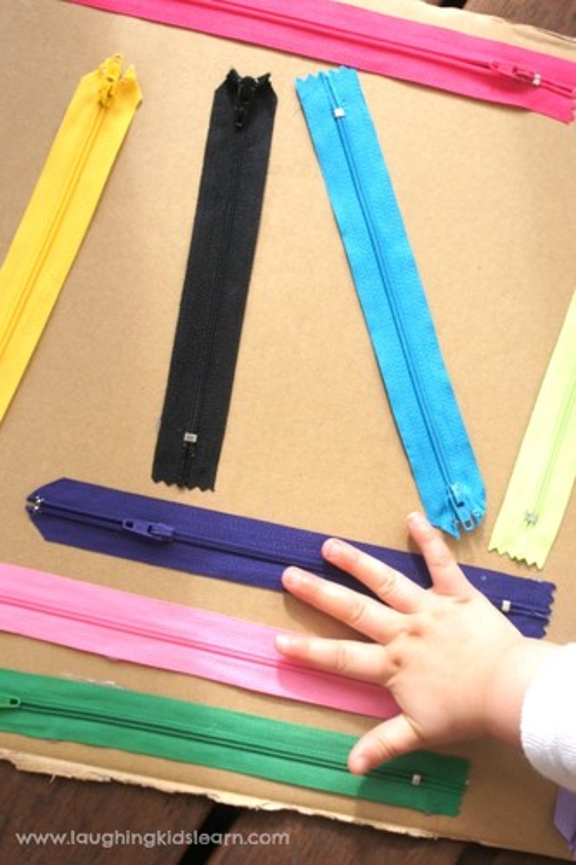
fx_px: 792
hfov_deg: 39.9
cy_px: 432
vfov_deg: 57.2
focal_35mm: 33
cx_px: 288
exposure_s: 1/250
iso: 320
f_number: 8
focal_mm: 22
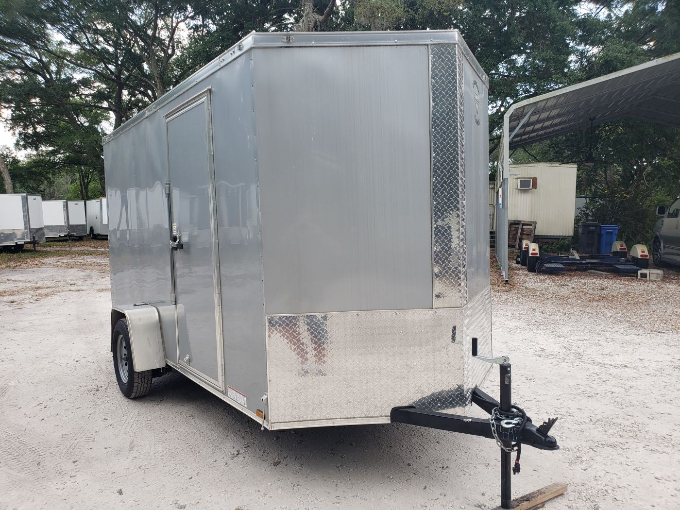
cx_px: 340
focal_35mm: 26
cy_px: 255
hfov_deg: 67.3
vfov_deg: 53.1
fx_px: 511
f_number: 2.4
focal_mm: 4.3
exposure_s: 1/465
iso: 50
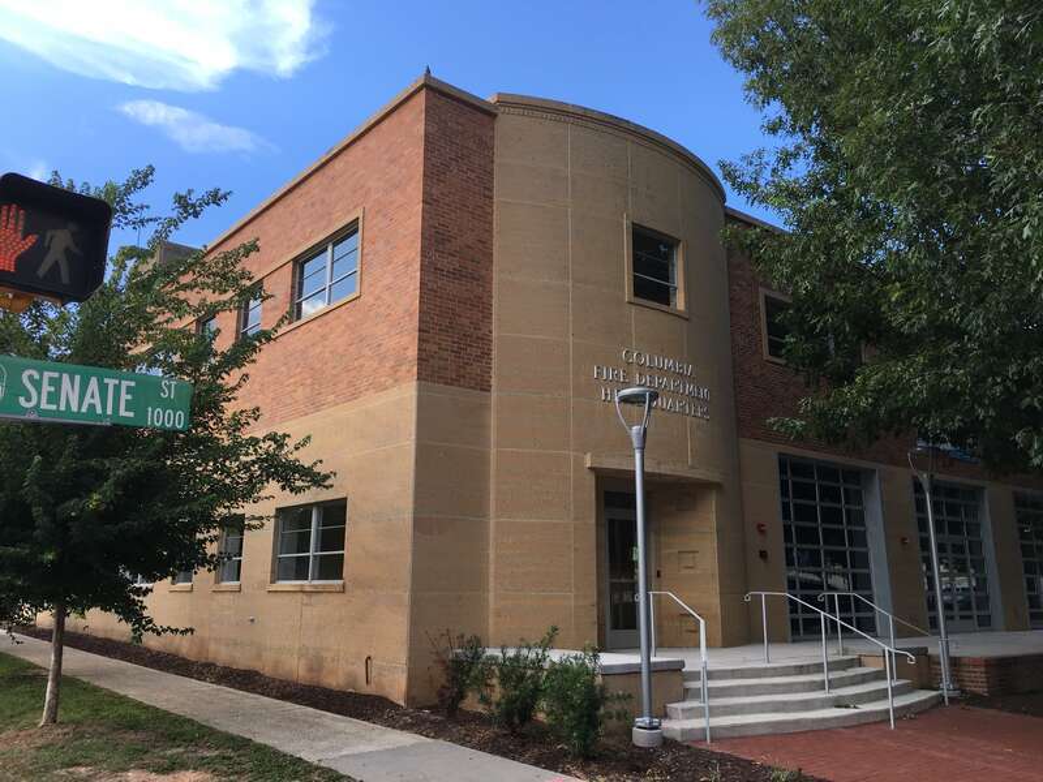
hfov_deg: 61.7
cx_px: 522
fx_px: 874
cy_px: 391
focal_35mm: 29
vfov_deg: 48.2
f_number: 2.2
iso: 25
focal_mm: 4.15
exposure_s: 1/195
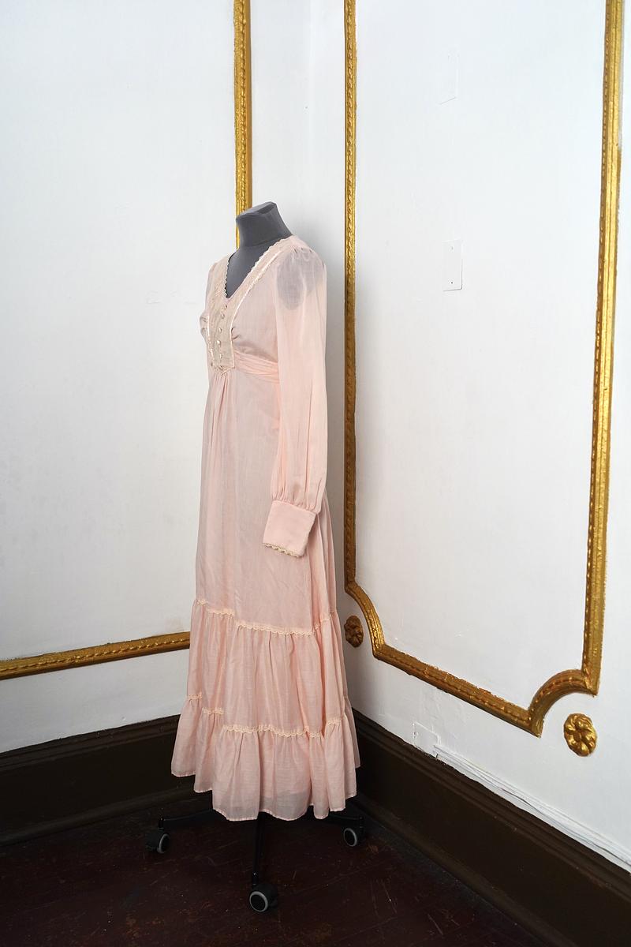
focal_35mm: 36
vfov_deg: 53.1
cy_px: 474
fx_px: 946
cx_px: 316
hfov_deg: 36.9
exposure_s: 1/160
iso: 1600
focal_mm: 36
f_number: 5
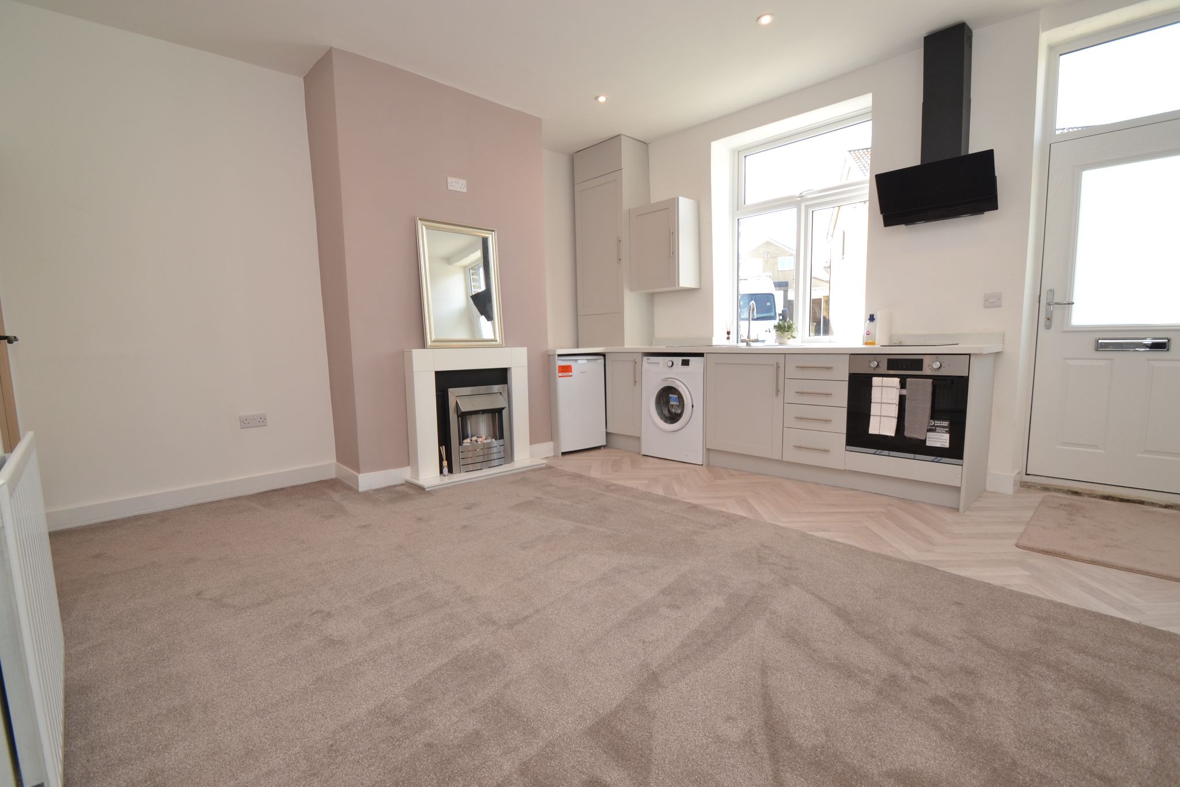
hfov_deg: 100.4
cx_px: 590
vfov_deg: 77.3
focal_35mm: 15
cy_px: 394
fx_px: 492
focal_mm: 10
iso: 400
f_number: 5.6
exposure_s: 1/125
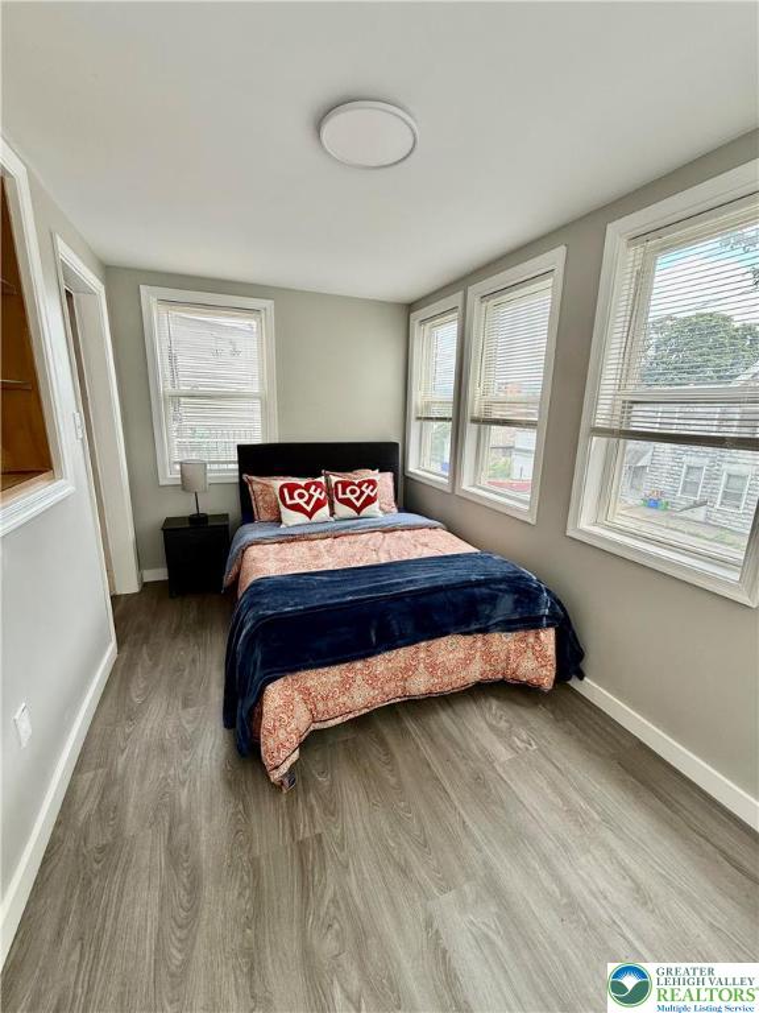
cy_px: 506
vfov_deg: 102.1
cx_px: 380
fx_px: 409
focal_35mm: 14
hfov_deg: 85.7
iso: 64
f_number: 2.2
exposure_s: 1/129
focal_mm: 2.22
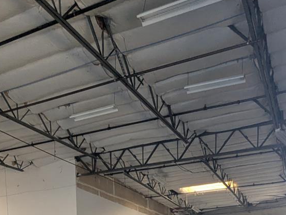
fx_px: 355
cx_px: 144
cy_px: 329
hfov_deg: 43.9
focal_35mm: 43
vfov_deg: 25.0
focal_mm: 2.35
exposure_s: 1/157
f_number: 2.2
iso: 305
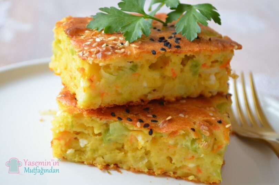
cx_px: 140
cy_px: 92
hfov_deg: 27.1
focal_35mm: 75
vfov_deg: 18.1
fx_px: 580
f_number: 5.6
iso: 1600
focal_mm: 50
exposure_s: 1/60
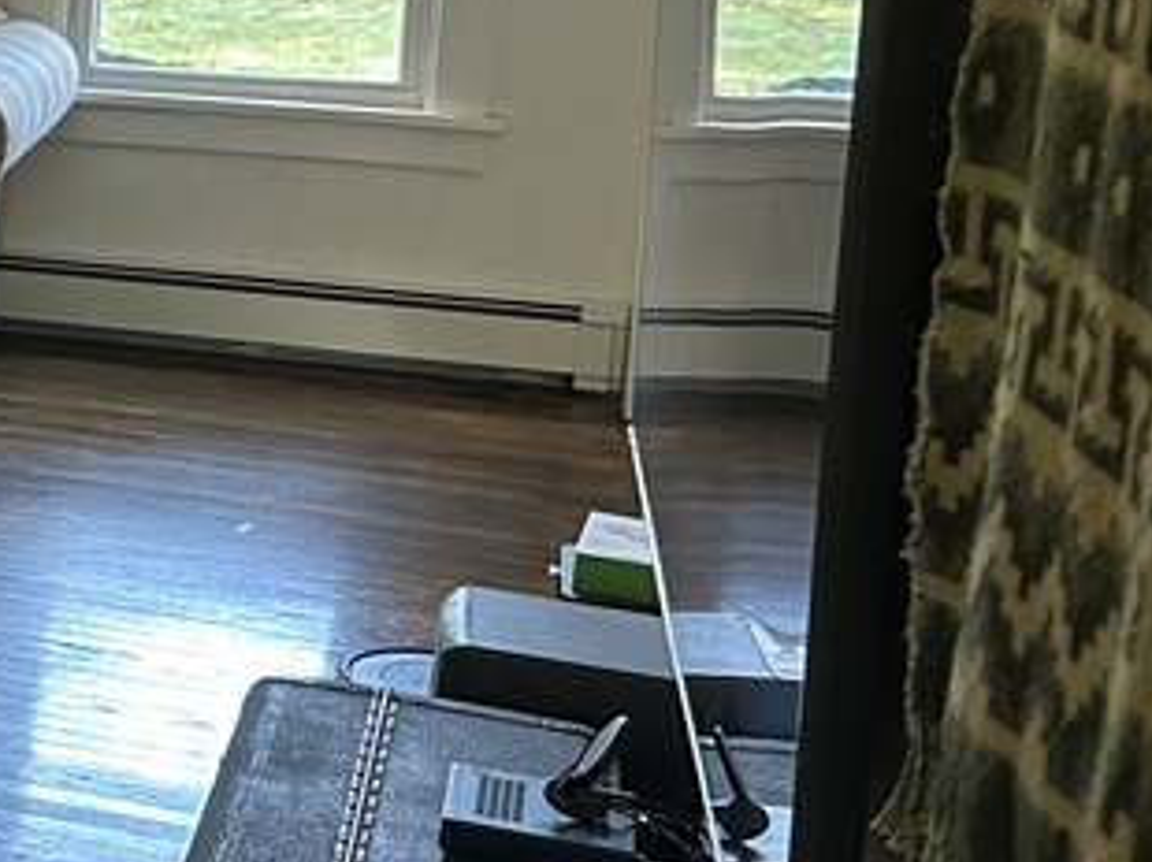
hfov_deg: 19.0
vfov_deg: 17.1
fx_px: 2860
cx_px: -736
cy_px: 216
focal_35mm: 86
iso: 160
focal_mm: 5.7
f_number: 1.5
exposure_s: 1/60
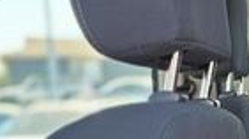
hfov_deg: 17.5
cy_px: 308
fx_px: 752
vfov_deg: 9.6
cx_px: 330
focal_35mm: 114
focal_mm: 6.3
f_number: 1.7
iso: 40
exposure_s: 1/180
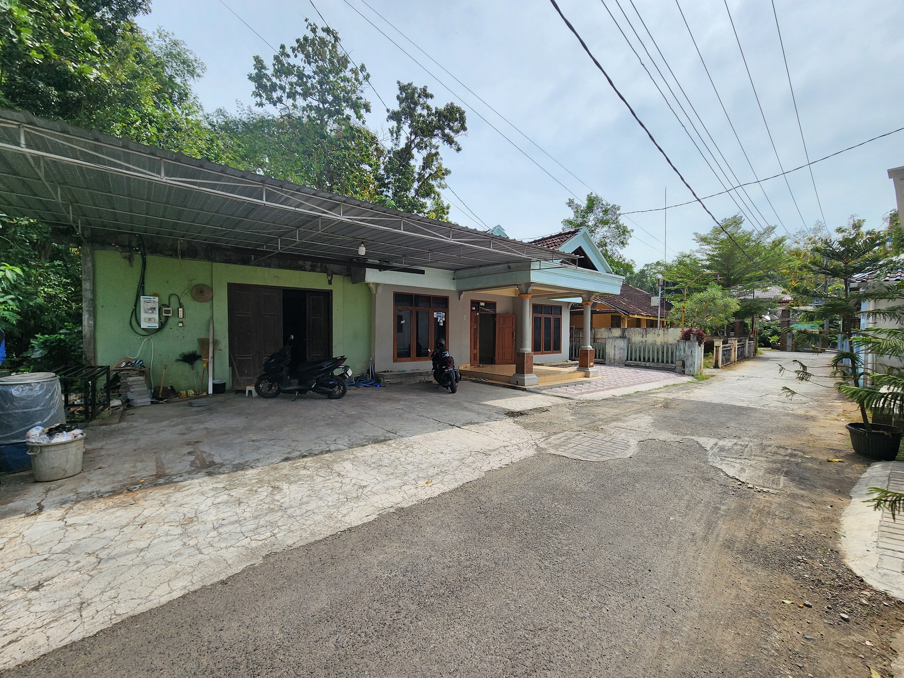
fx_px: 339
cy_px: 339
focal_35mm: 13
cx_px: 452
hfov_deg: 106.2
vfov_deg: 89.9
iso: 50
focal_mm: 2.2
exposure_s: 1/2088
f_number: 2.2
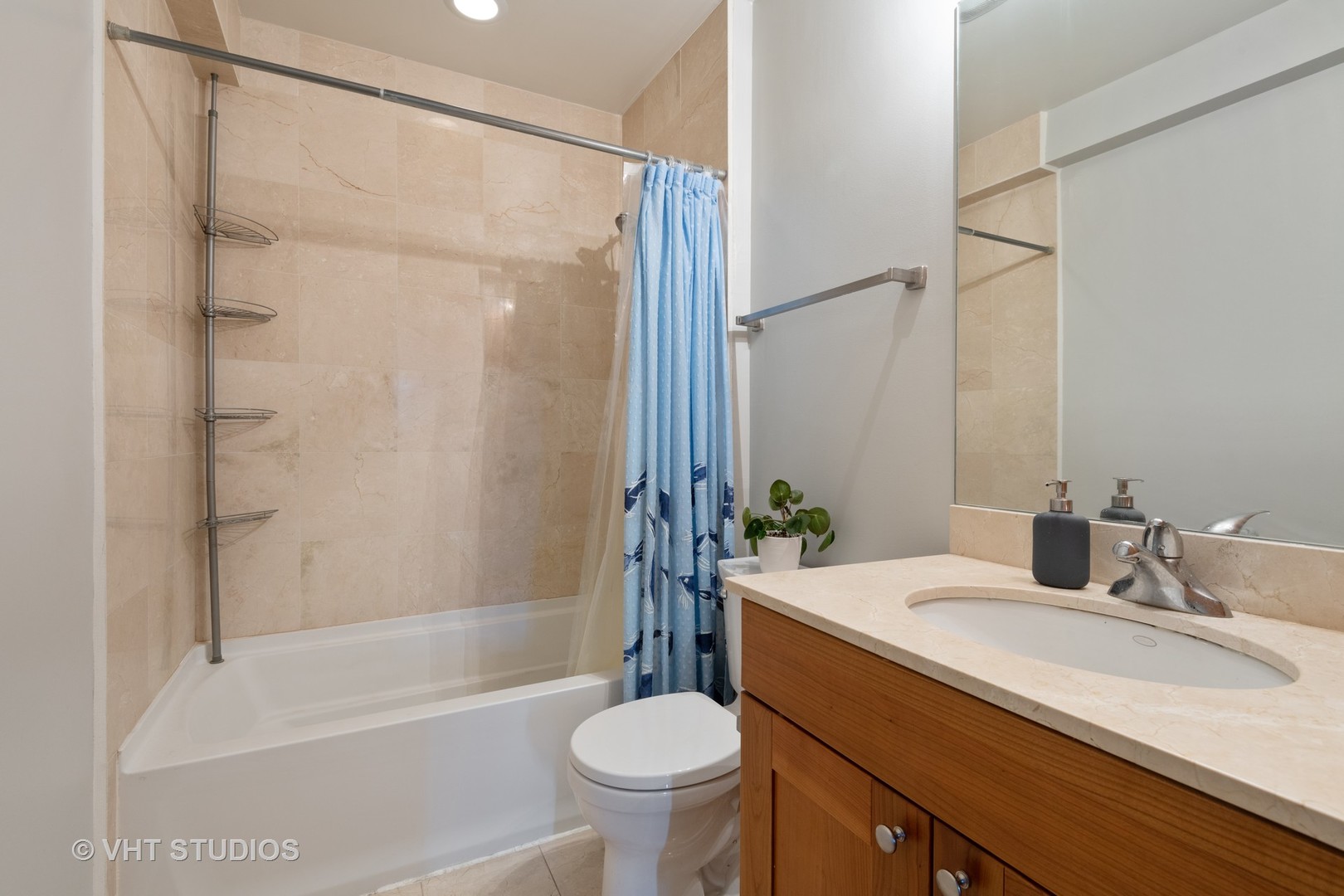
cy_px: 448
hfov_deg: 96.7
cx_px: 672
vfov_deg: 73.7
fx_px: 597
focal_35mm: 16
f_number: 9.5
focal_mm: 16
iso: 200
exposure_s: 1
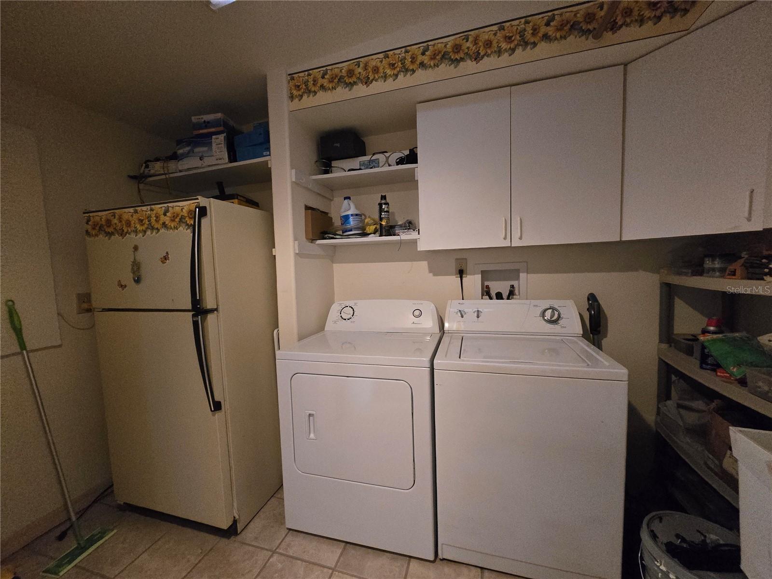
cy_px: 290
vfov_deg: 89.9
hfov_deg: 106.2
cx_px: 386
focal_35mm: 13
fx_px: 290
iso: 1600
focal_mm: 2.2
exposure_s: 1/60
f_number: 2.2
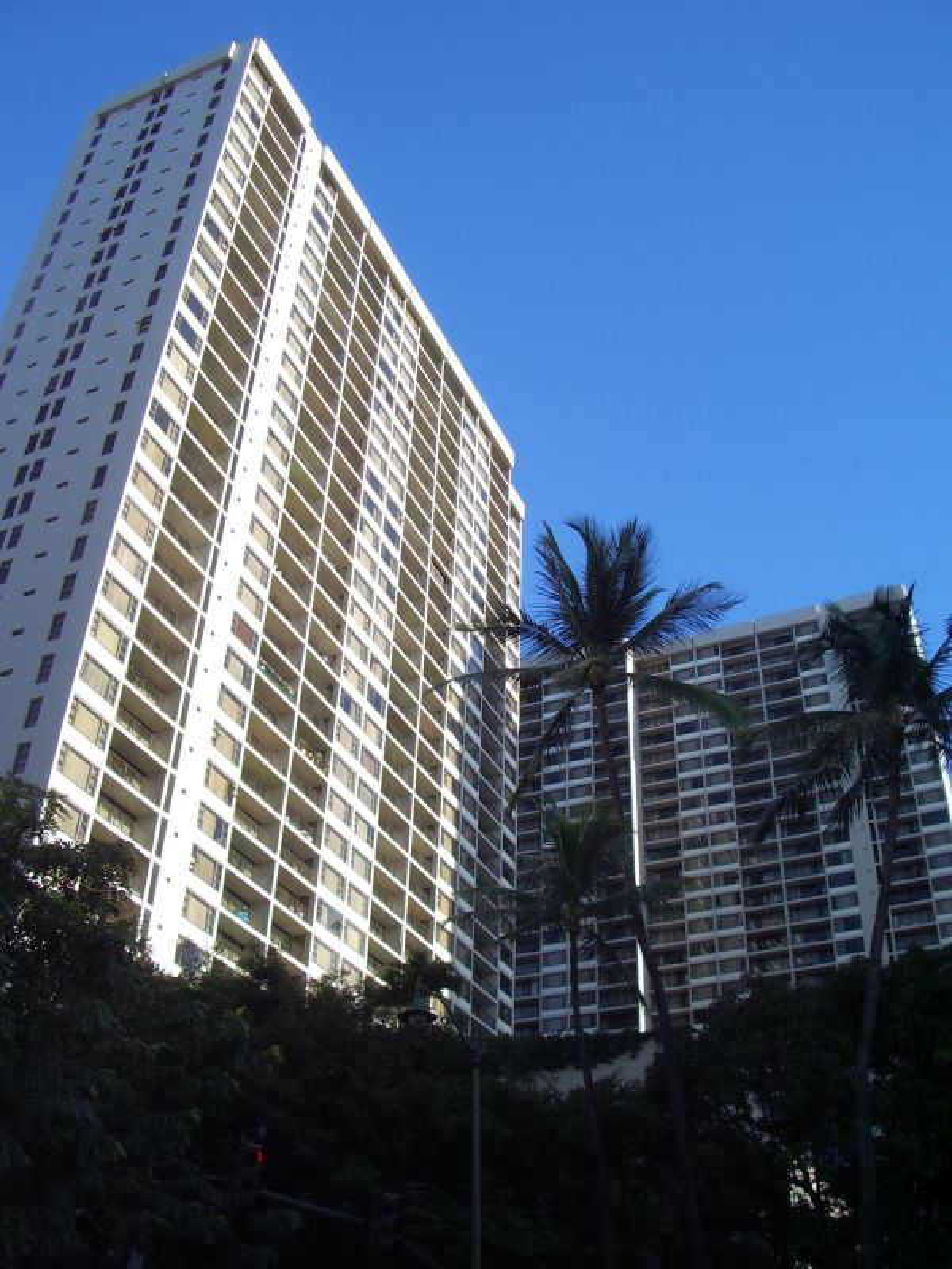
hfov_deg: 40.7
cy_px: 634
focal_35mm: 35
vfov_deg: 52.6
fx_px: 1283
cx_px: 476
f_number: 4.3
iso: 100
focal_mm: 5.8
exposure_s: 1/400
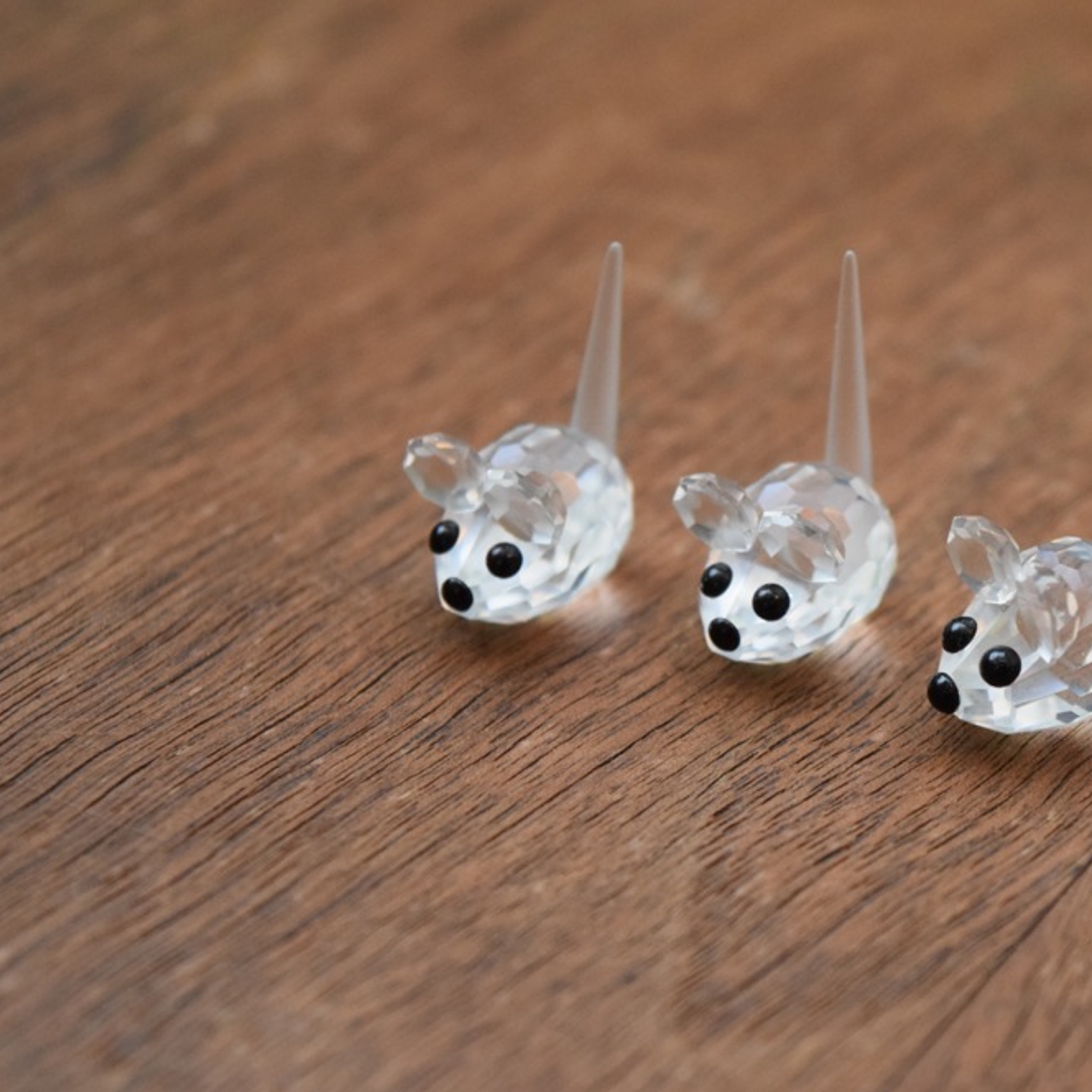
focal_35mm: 106
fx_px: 3770
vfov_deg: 16.5
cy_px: 547
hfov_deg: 16.4
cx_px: 801
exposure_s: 1/60
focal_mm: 55
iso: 3200
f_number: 5.6
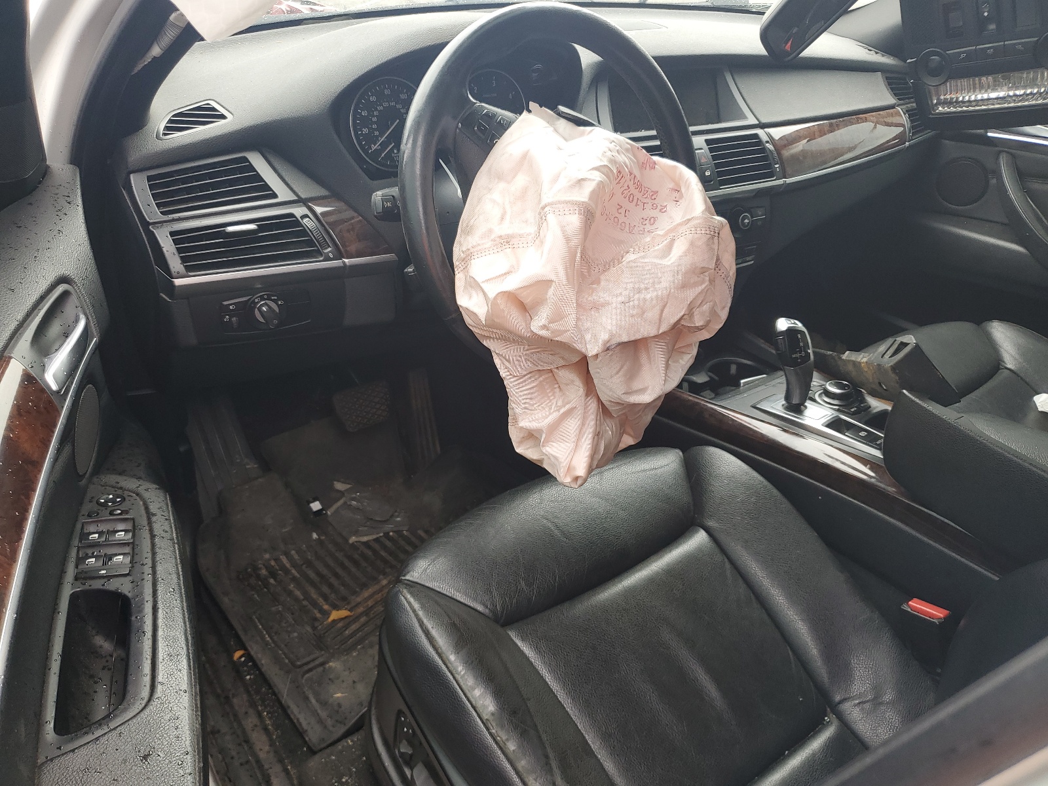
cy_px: 393
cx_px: 524
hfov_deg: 67.3
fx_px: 787
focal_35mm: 26
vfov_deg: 53.1
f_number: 1.5
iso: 50
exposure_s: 1/128
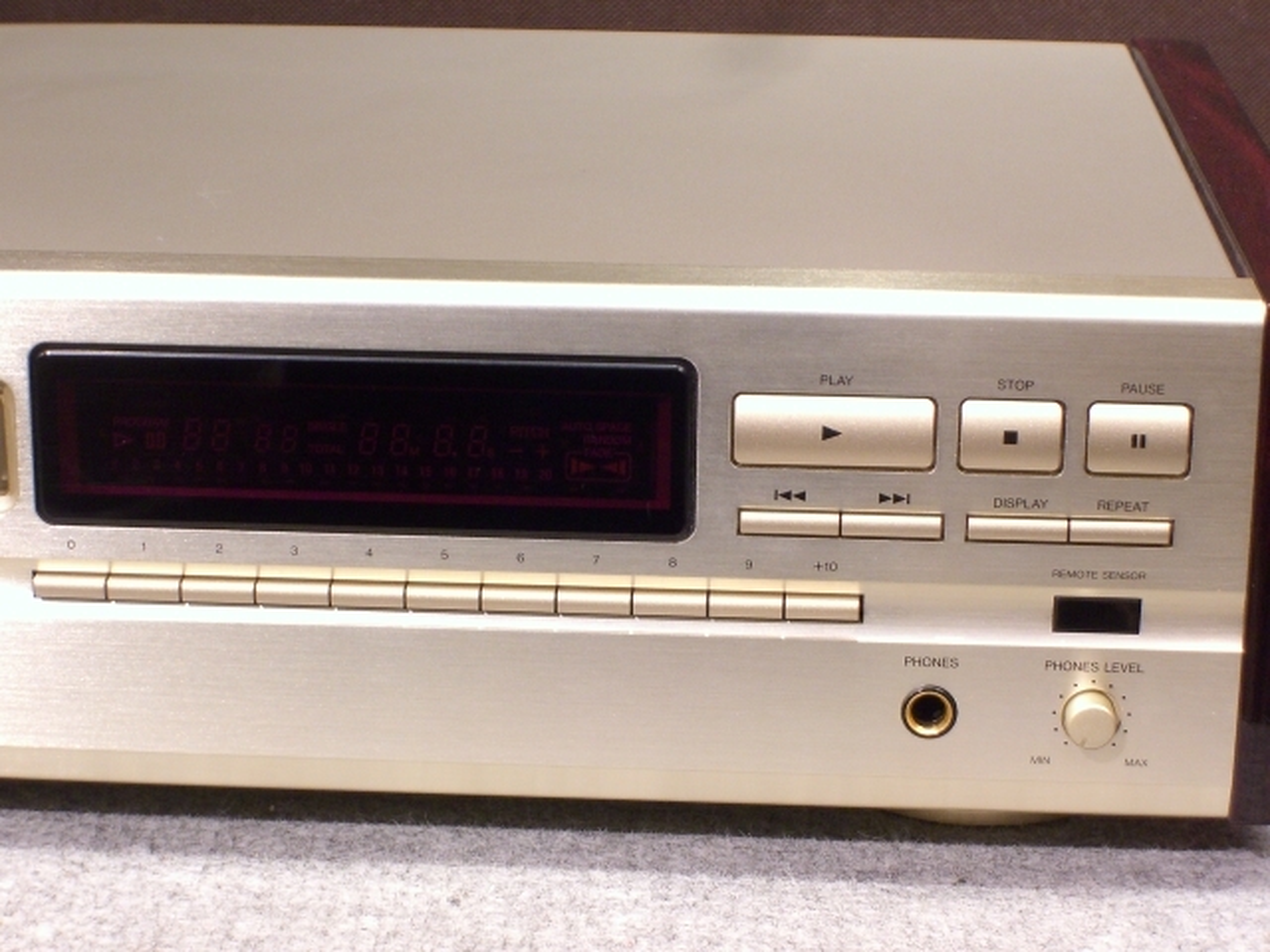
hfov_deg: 20.7
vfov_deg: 15.6
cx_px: 635
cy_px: 476
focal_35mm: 95
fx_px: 3485
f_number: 4.8
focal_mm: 19.7
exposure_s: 1/8
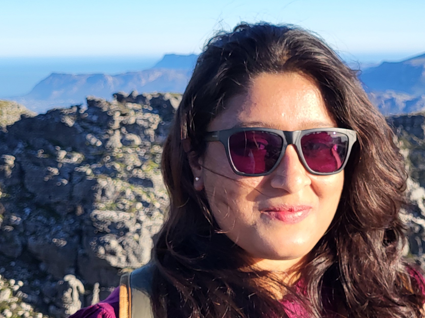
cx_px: 349
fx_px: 773
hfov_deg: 29.9
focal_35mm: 63
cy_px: 155
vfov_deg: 23.3
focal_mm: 5.4
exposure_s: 1/1167
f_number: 1.8
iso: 40
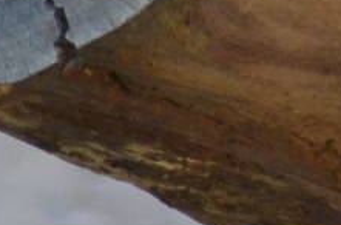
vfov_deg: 0.5
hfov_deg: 0.8
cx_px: 844
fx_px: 23632
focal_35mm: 2502
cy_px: -267
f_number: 5
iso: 1400
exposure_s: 1/500
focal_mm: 230
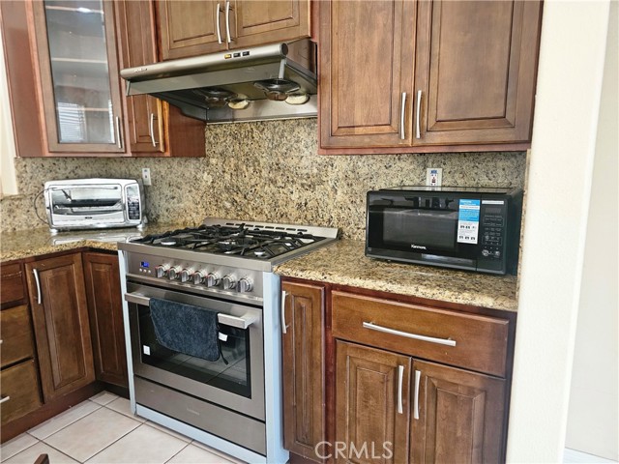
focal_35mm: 23
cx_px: 310
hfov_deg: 73.9
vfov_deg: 58.9
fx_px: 411
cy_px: 232
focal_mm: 6.3
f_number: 1.7
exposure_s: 1/120
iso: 1000
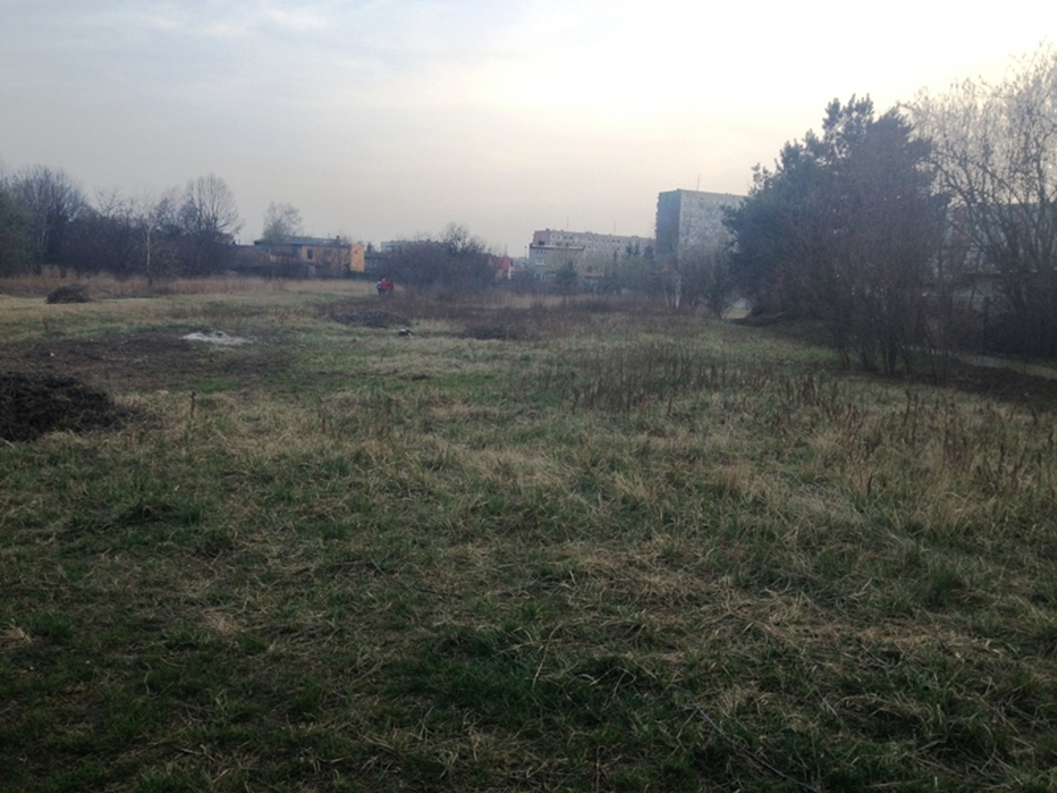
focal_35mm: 35
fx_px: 1069
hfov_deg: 52.6
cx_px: 528
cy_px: 396
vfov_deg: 40.7
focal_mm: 4.28
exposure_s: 1/120
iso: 50
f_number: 2.4
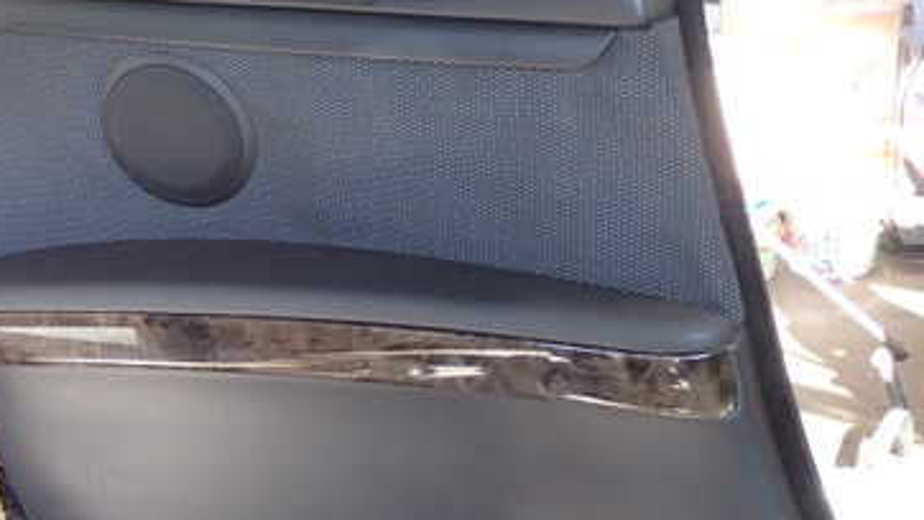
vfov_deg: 18.6
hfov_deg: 31.5
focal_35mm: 65
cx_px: 179
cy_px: 242
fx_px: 1593
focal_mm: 6.37
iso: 200
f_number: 2.5
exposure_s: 1/80
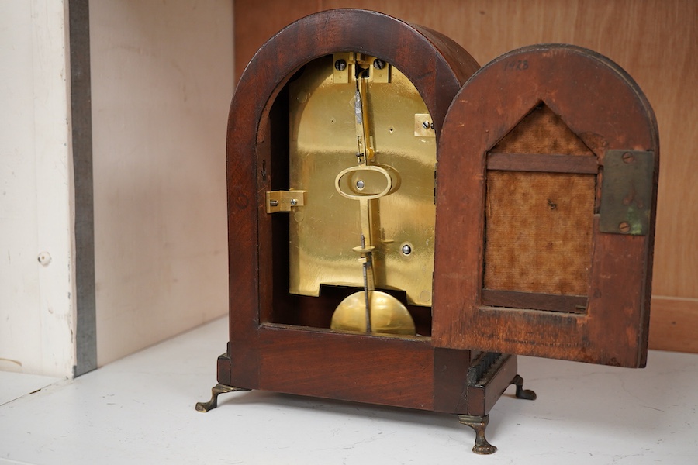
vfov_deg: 29.9
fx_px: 872
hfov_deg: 43.6
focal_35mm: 45
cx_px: 349
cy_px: 232
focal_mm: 30
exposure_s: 1/125
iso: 1250
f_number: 7.1
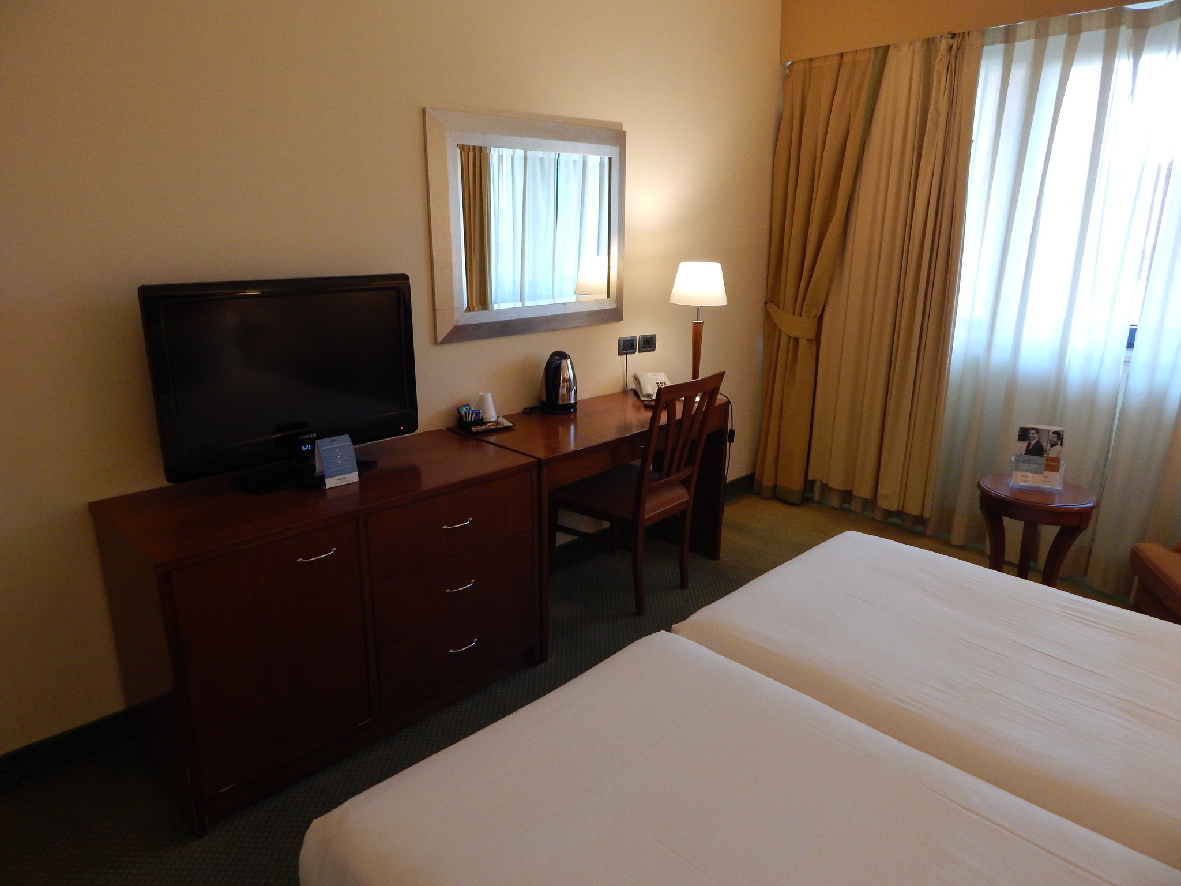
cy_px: 443
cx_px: 590
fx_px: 751
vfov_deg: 61.1
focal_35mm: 22
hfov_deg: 76.4
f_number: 3
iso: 280
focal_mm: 4
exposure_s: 1/30
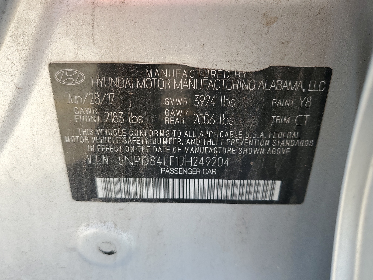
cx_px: 186
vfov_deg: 53.1
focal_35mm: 26
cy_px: 140
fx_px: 280
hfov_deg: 67.3
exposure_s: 1/156
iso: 50
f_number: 1.5
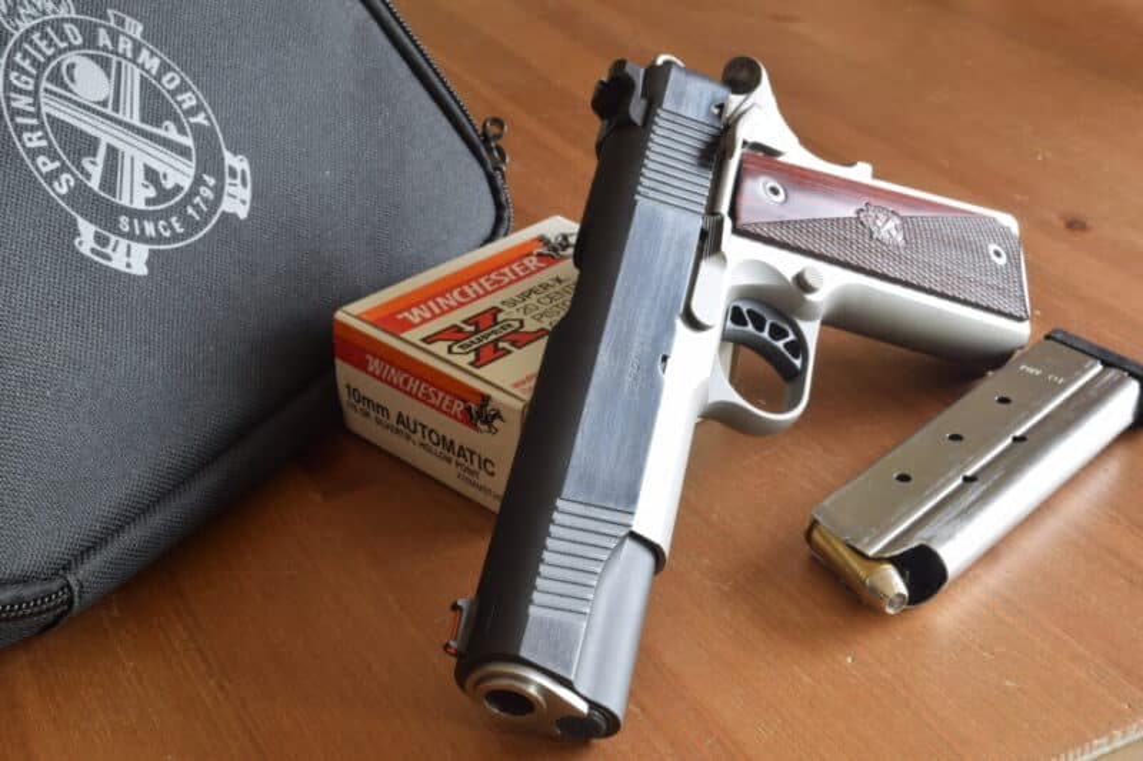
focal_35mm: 52
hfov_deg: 37.9
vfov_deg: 25.7
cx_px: 572
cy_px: 380
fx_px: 1666
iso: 400
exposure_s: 1/3
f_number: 18
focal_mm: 35
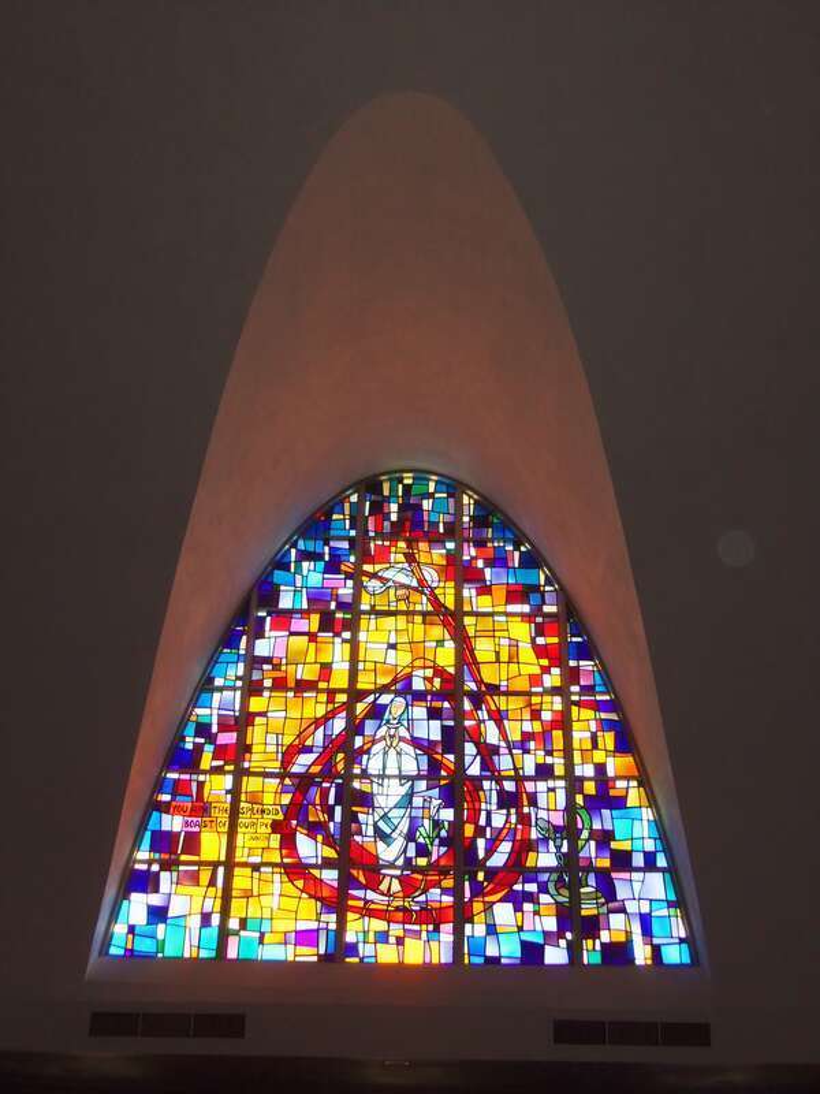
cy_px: 547
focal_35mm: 38
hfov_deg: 37.7
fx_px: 1200
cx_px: 410
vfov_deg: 49.0
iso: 160
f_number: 4.3
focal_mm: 6.8
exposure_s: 1/50
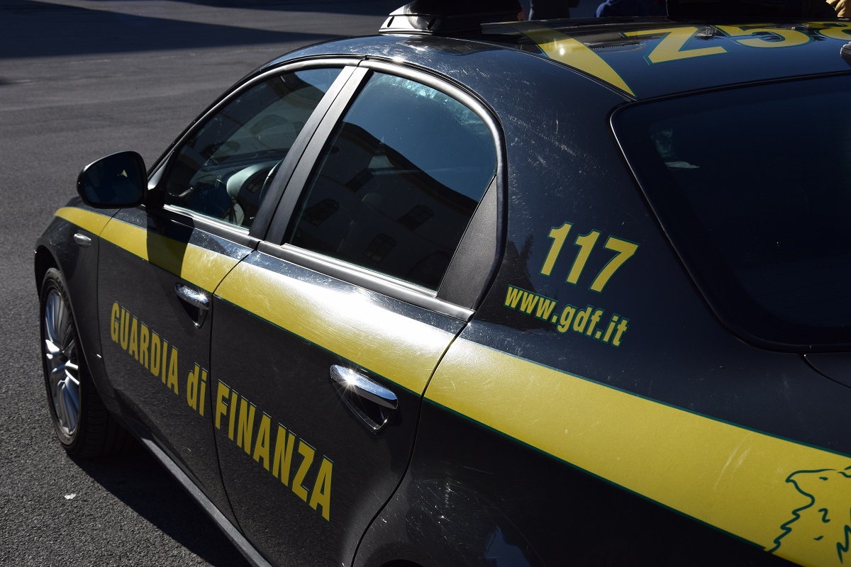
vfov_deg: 23.8
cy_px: 284
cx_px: 426
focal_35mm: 57
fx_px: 1347
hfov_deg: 35.1
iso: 250
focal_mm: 38
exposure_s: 1/1000
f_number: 10
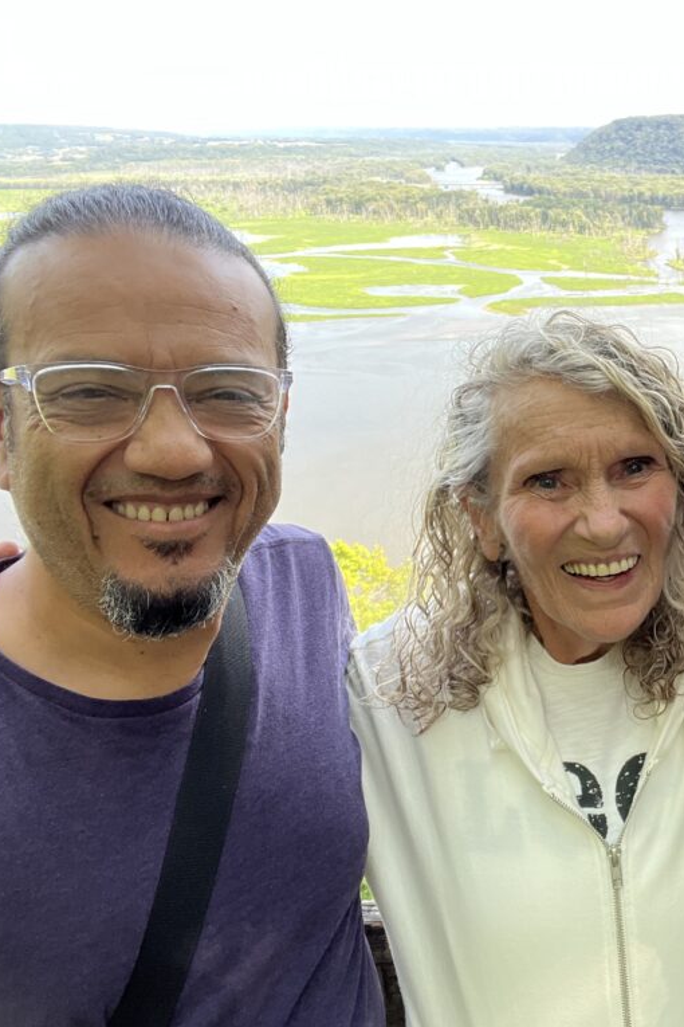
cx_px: 626
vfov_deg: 58.7
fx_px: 912
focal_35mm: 32
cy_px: 513
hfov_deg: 38.1
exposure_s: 1/121
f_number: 2.2
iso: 80
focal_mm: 2.71
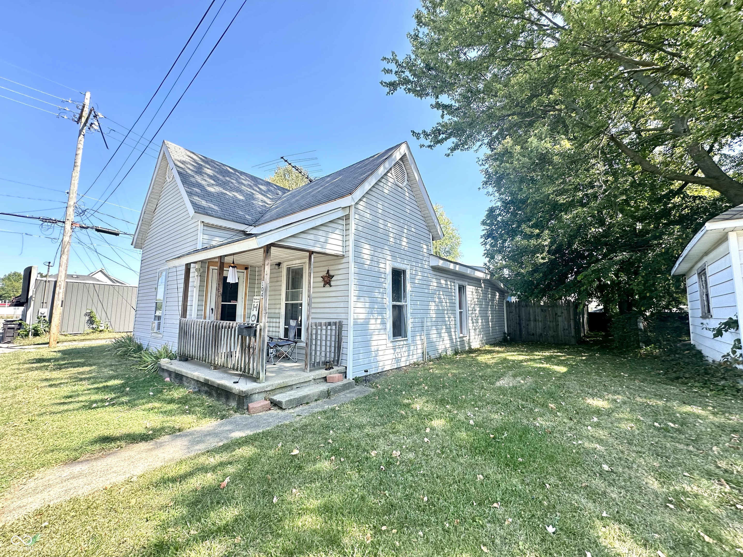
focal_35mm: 14
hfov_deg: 102.1
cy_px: 278
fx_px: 300
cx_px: 372
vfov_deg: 85.7
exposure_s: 1/265
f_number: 2.2
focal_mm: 2.22
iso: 40
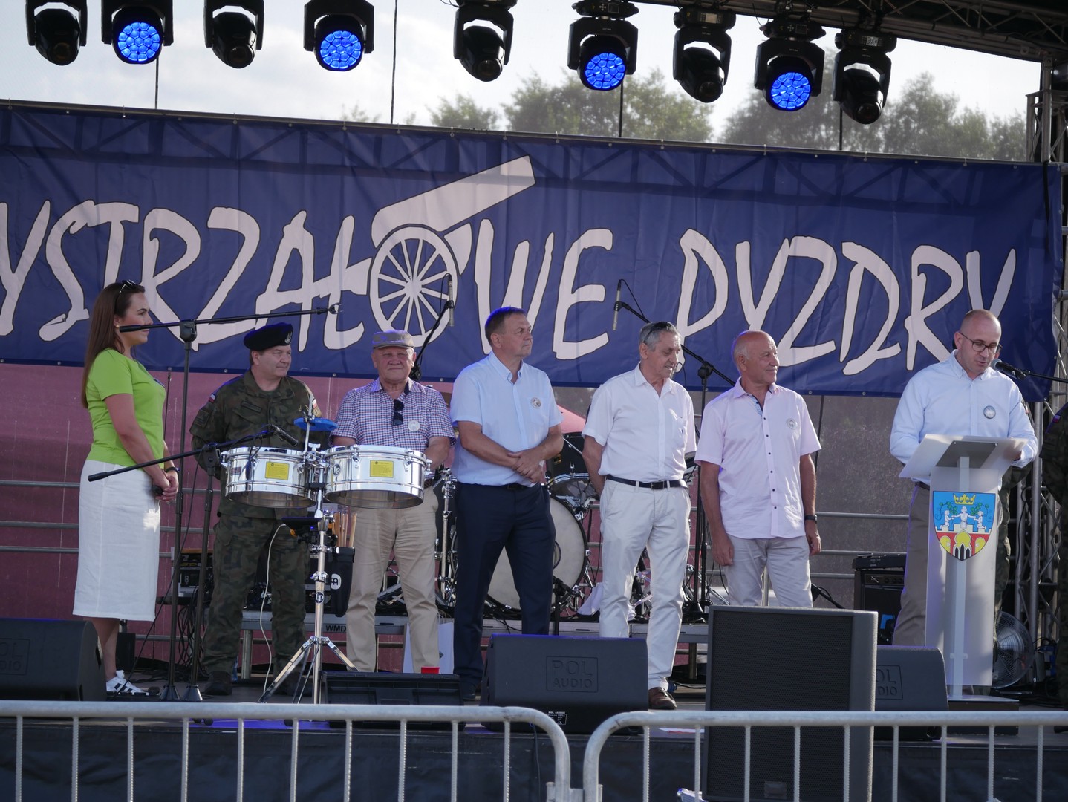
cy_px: 401
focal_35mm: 98
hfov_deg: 20.0
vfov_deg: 15.1
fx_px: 3025
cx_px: 534
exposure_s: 1/320
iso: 200
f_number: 4.2
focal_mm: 49
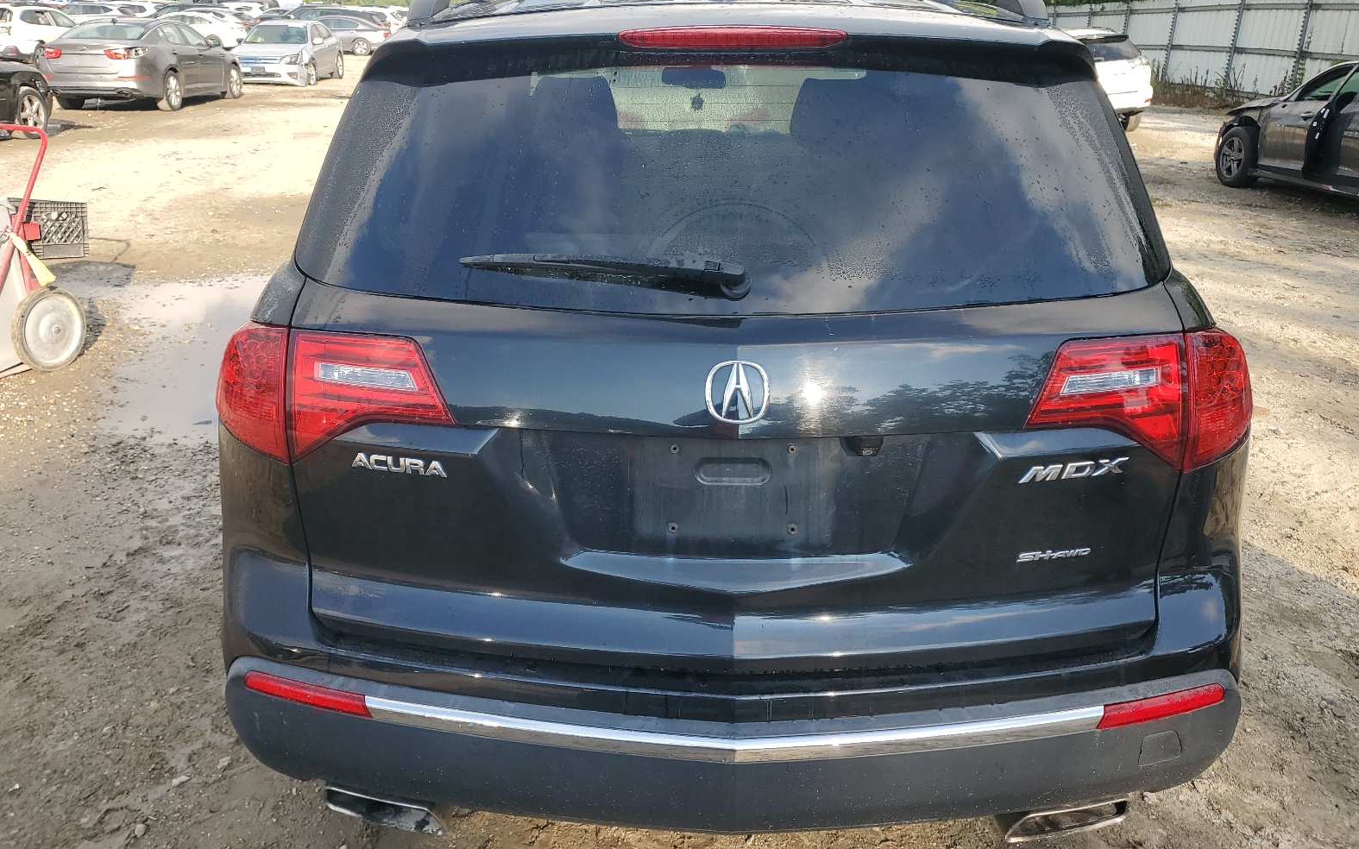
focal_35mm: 28
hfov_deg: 66.5
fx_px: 1037
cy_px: 399
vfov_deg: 44.5
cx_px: 676
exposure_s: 1/1000
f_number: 1.5
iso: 50
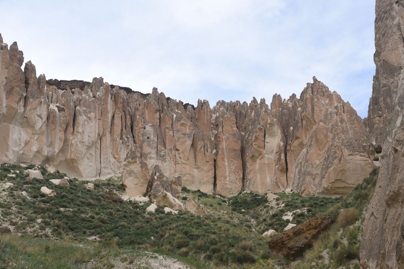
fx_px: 561
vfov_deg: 27.0
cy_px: 134
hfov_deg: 39.6
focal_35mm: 50
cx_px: 202
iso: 200
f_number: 8
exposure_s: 1/250
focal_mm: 50
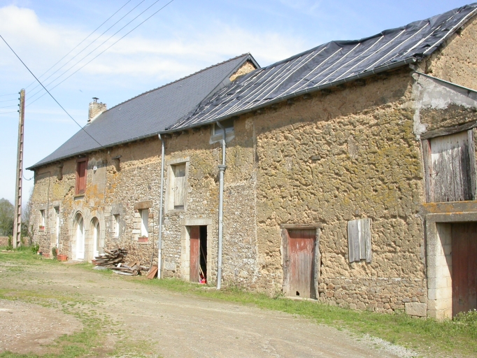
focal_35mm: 38
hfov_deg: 49.0
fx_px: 524
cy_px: 179
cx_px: 238
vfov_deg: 37.7
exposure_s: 1/296
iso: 100
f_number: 6.7
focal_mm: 7.85
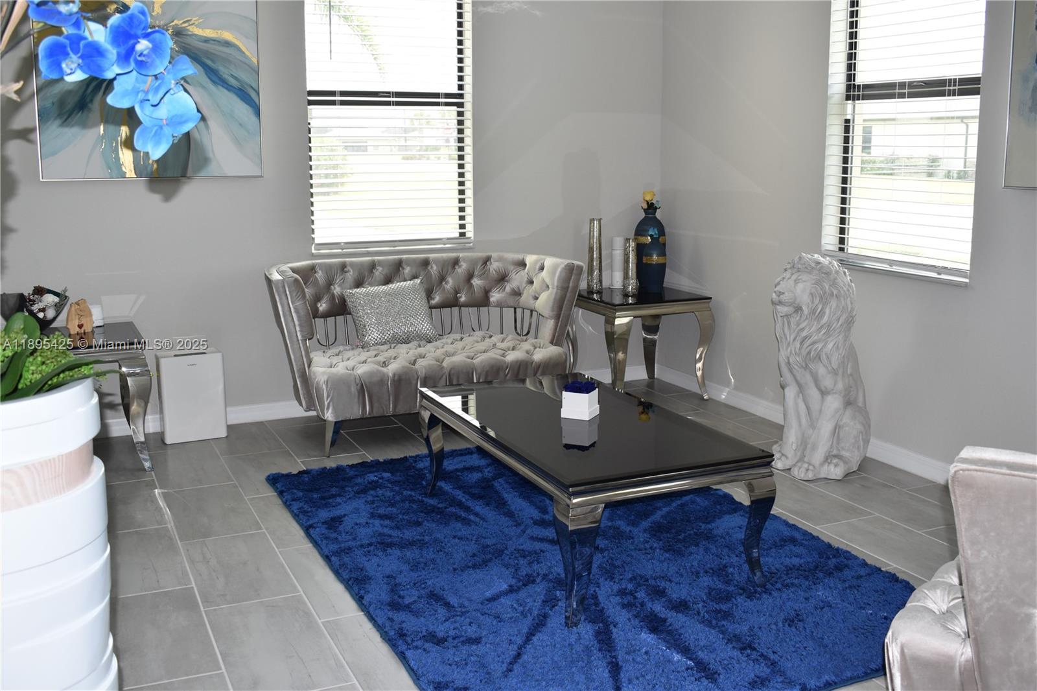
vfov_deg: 36.9
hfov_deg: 53.1
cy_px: 346
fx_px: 1037
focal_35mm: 36
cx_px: 518
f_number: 5.6
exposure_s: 1/125
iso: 400
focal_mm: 24
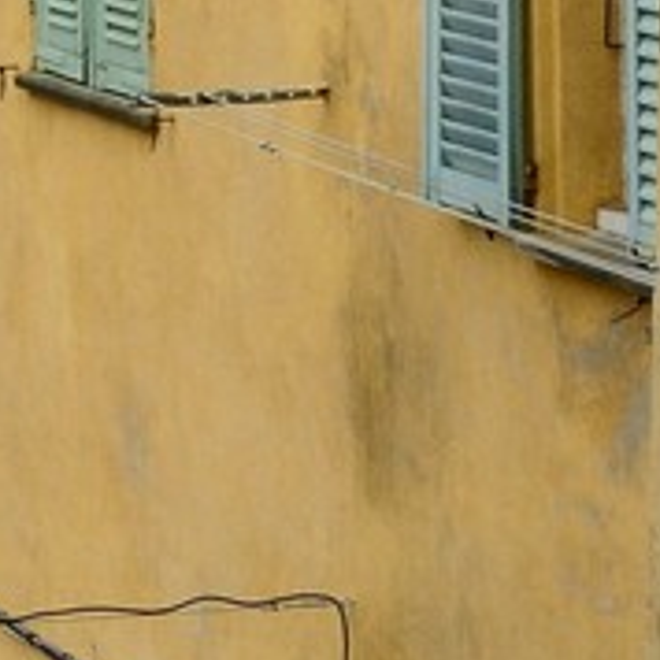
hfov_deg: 5.0
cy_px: -819
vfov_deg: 5.3
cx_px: -1702
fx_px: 6903
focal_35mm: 320
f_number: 11
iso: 200
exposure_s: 1/320
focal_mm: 42
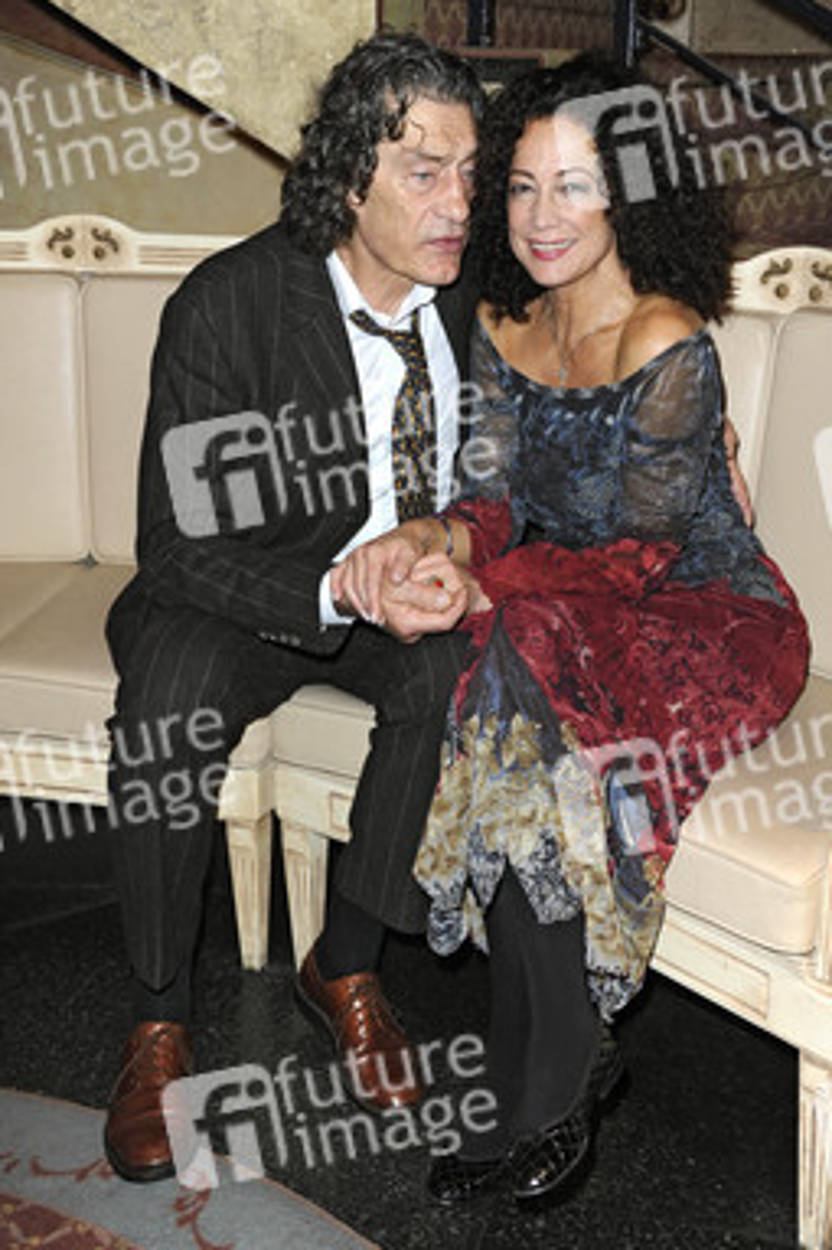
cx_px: 424
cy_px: 623
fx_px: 1631
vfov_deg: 41.9
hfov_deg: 28.6
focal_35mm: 47
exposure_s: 1/125
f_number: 5.6
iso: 1000
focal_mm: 45
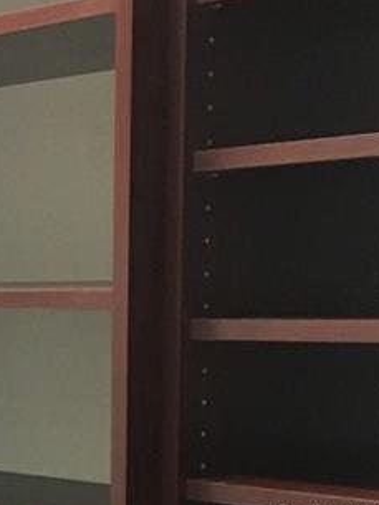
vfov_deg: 16.9
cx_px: -351
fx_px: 1663
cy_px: 513
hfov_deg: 11.8
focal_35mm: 114
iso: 200
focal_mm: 4.15
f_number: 2.2
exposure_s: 1/17
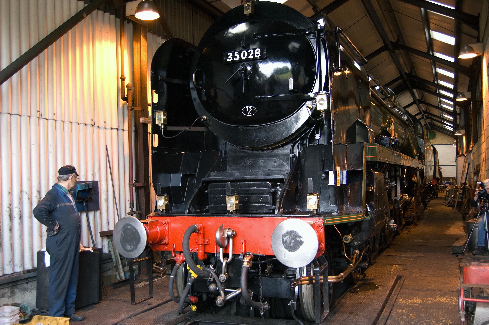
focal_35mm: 34
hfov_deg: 55.1
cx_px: 244
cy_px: 162
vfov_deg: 38.3
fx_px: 468
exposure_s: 1/60
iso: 800
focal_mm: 23
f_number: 3.8
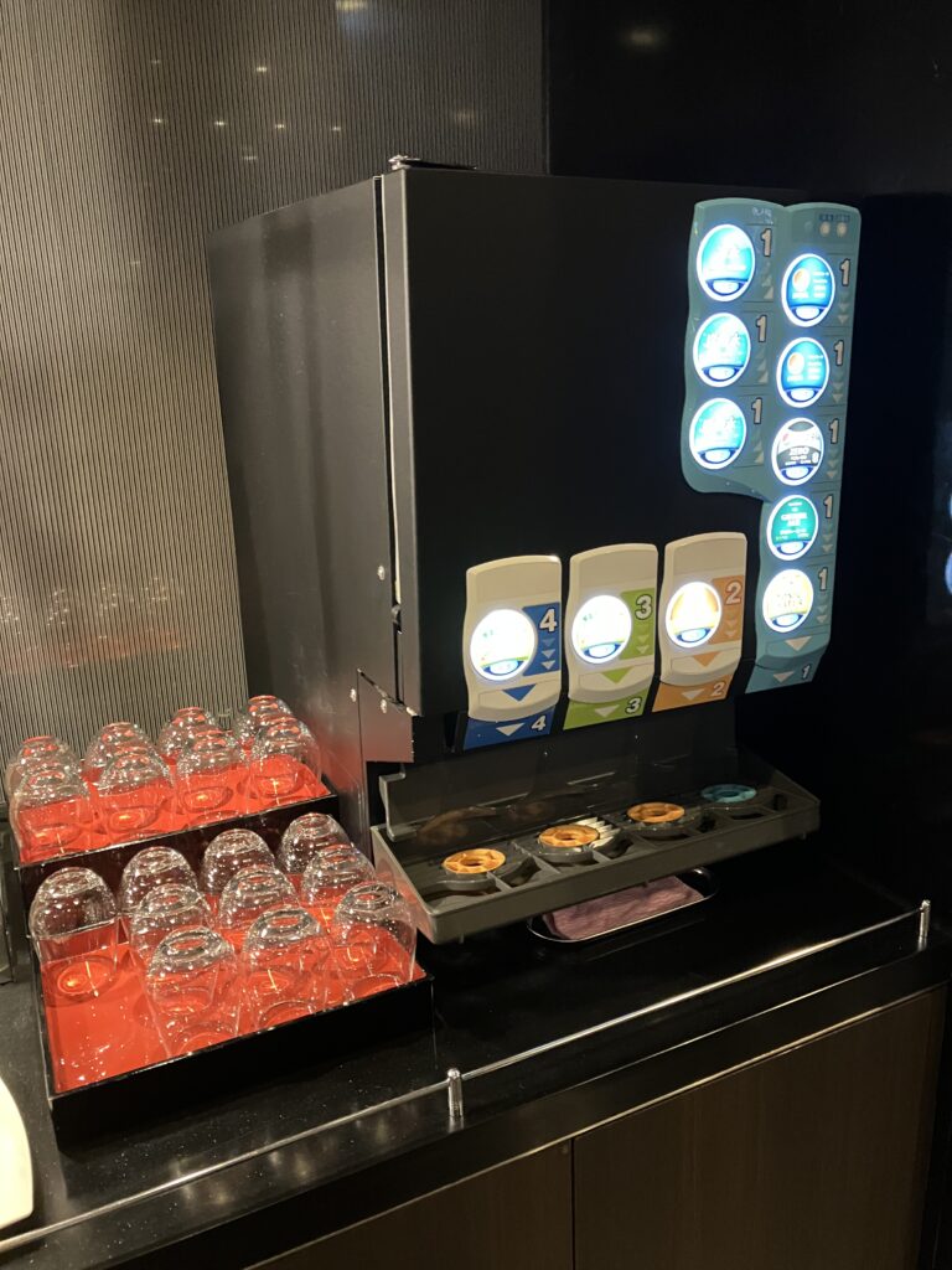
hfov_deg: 49.7
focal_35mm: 28
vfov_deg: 63.4
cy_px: 635
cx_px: 476
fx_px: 1027
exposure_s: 1/25
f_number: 1.8
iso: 640
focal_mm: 3.99
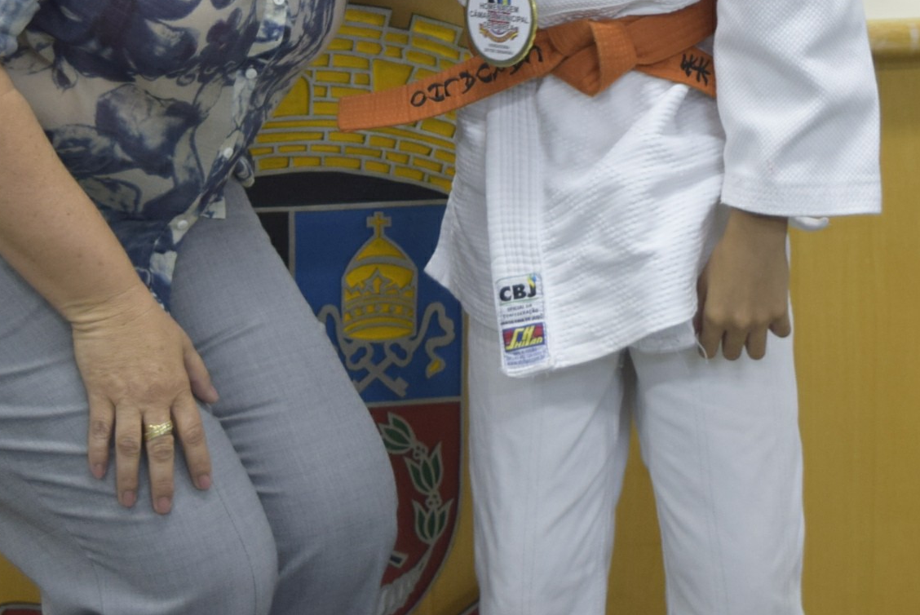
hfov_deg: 16.6
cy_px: -135
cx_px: 438
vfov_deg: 10.9
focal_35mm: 123
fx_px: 3154
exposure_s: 1/60
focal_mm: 31
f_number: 4.2
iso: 560
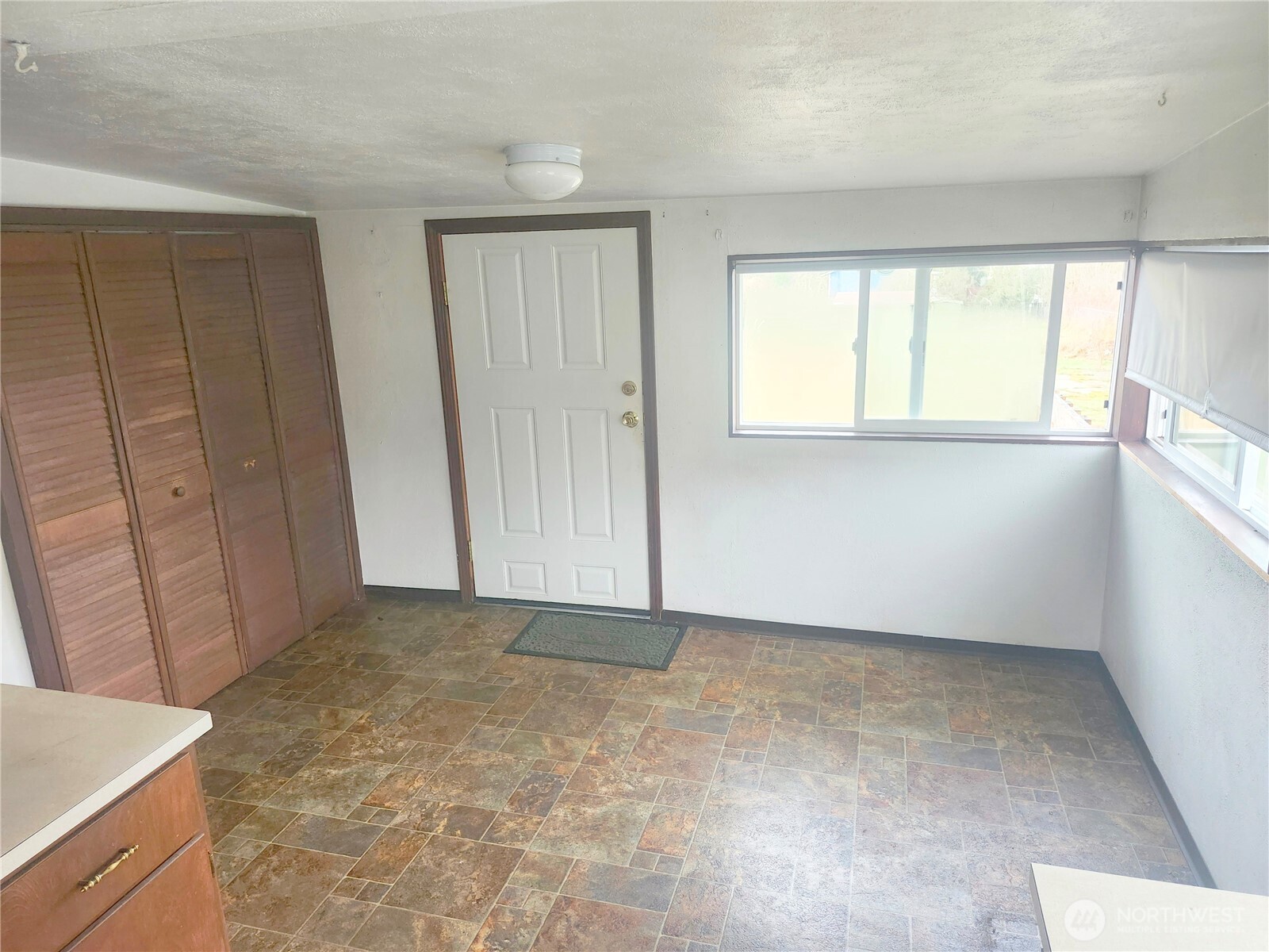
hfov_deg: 73.9
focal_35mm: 23
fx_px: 843
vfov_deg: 58.9
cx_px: 634
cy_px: 476
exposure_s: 1/120
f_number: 1.8
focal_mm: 5.5
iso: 400
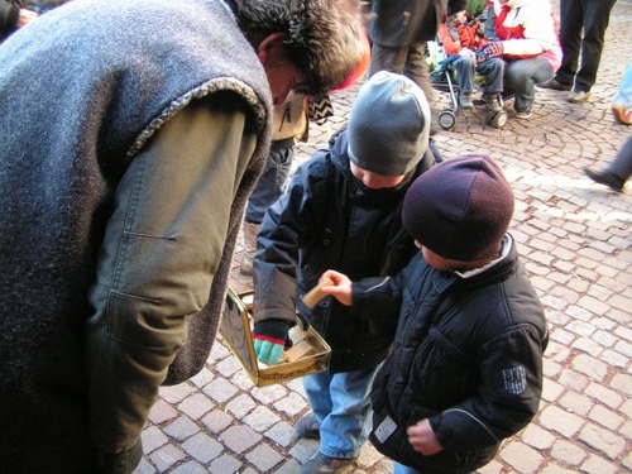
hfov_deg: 49.0
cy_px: 237
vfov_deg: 37.7
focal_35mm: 38
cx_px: 316
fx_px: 694
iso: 125
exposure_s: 1/40
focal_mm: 6.3
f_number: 2.8
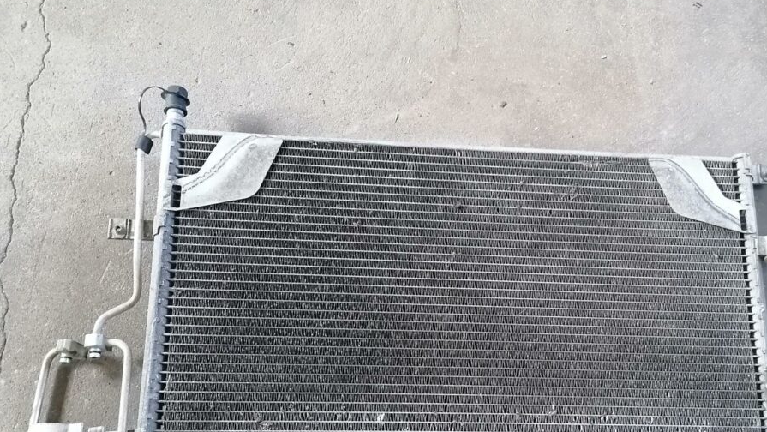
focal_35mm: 46
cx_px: 460
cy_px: 314
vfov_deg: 25.7
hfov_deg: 44.3
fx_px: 936
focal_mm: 4.75
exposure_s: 1/25
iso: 320
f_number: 1.8
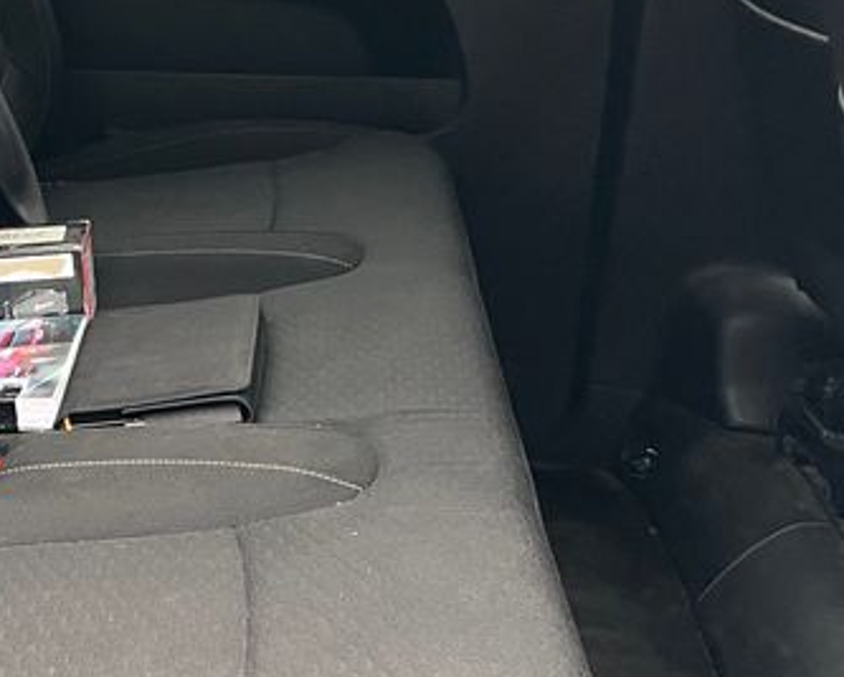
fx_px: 1950
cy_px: 175
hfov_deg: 23.8
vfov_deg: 19.6
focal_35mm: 78
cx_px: 94
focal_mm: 5.1
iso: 320
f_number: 1.6
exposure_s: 1/60
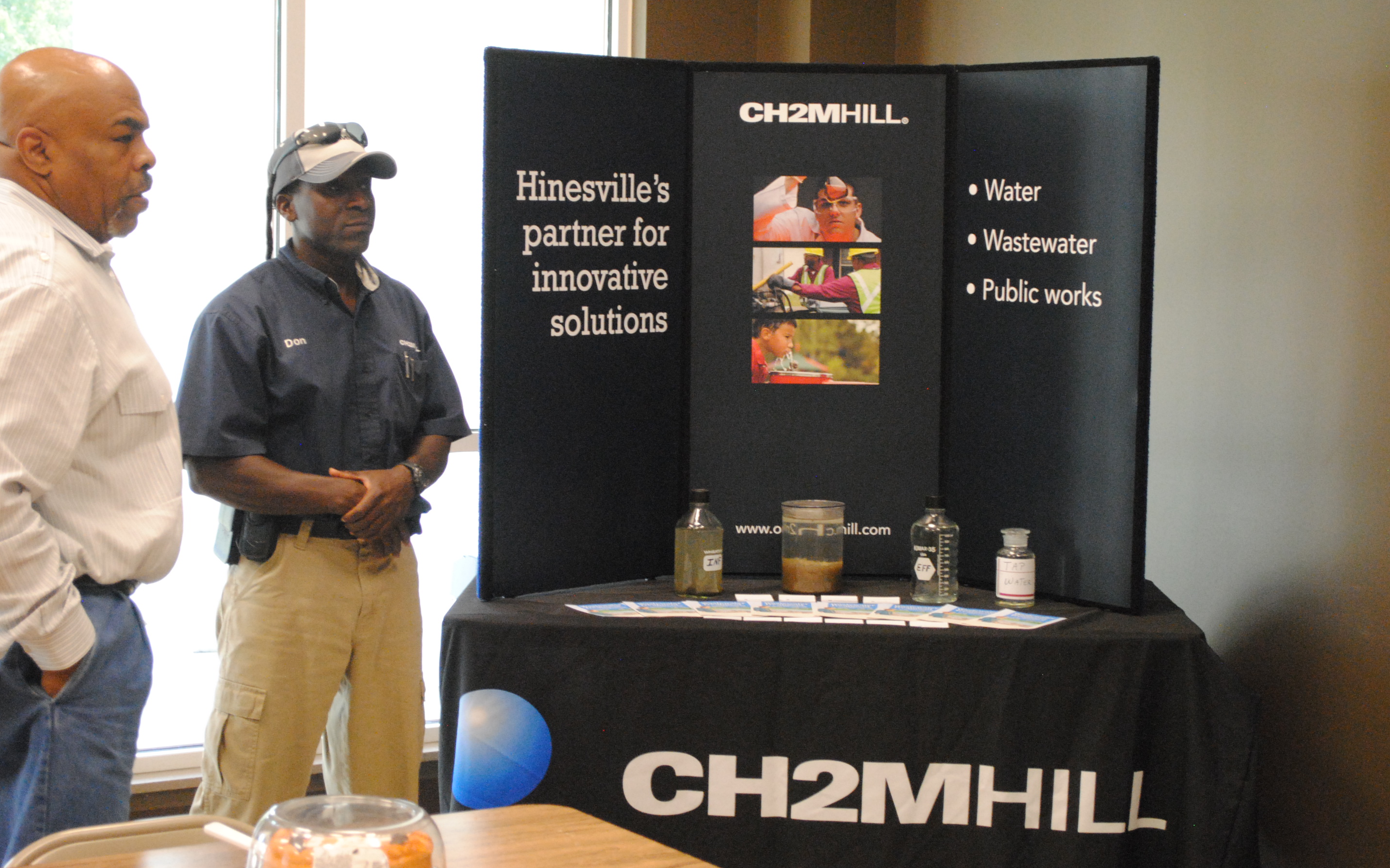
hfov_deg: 30.2
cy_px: 404
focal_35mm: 68
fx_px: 2576
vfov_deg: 19.1
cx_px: 690
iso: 1600
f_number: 5.3
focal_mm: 44
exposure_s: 1/30
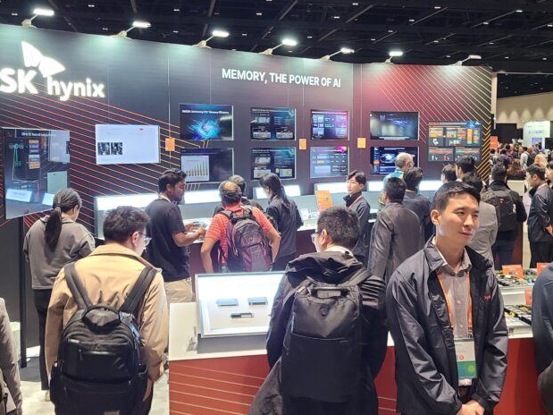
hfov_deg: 43.7
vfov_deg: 33.6
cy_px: 210
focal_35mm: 43
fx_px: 687
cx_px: 328
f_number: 1.8
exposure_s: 1/40
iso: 200
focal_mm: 5.4
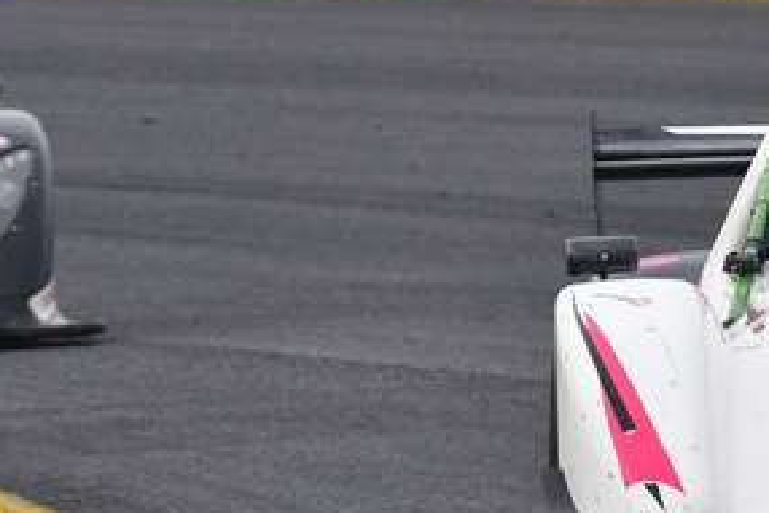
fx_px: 44836
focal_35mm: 2098
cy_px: 118
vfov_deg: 0.7
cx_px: 661
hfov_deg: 1.0
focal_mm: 500
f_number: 10
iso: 1250
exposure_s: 1/640
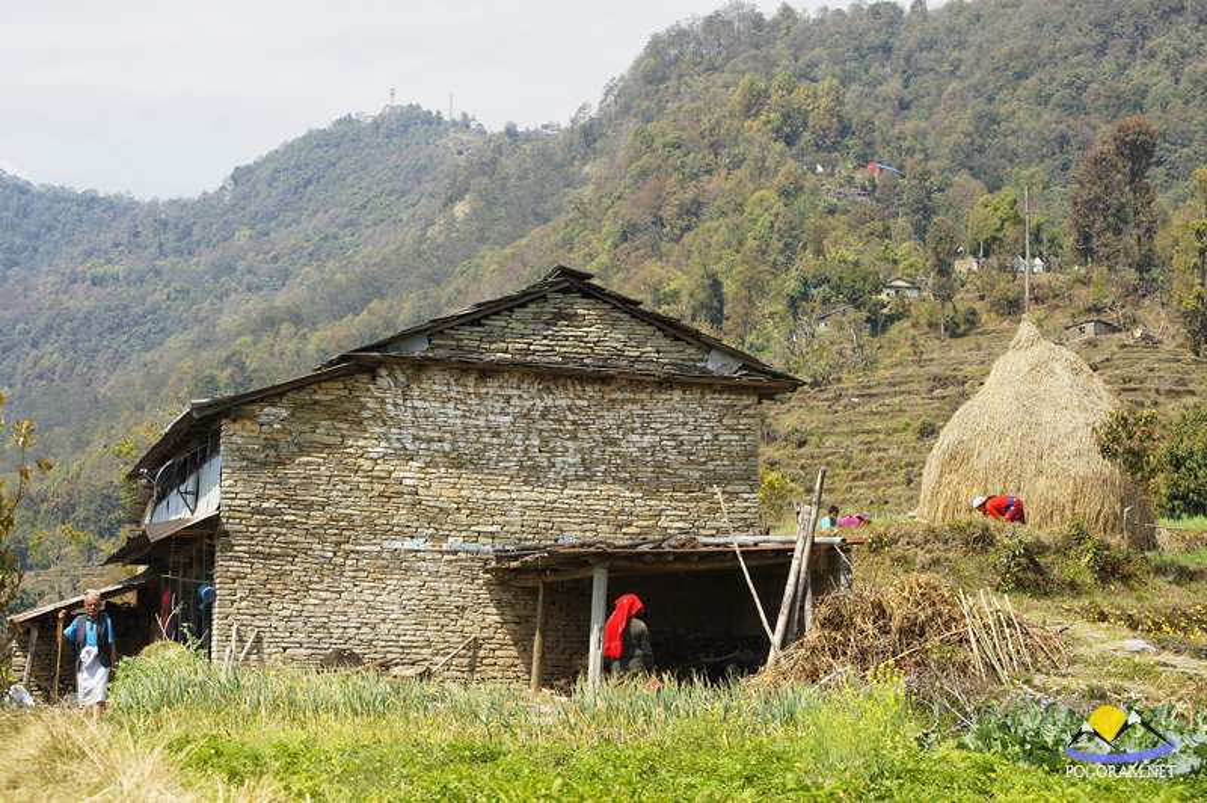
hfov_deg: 27.0
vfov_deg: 18.2
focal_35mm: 75
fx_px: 2512
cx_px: 604
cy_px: 402
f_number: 8
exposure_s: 1/125
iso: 100
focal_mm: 50
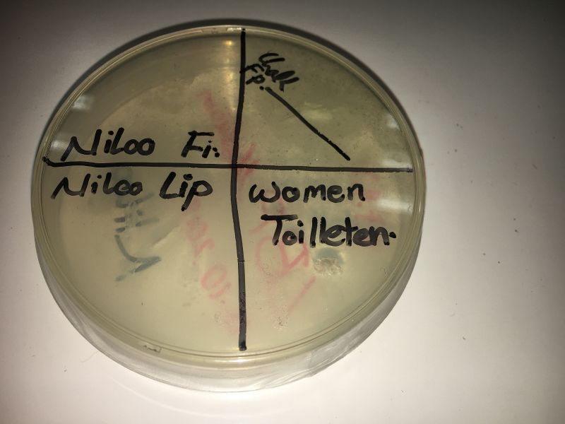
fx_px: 473
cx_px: 282
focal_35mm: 29
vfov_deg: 48.2
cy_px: 212
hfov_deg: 61.7
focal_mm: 4.15
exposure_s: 1/366
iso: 25
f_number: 2.2
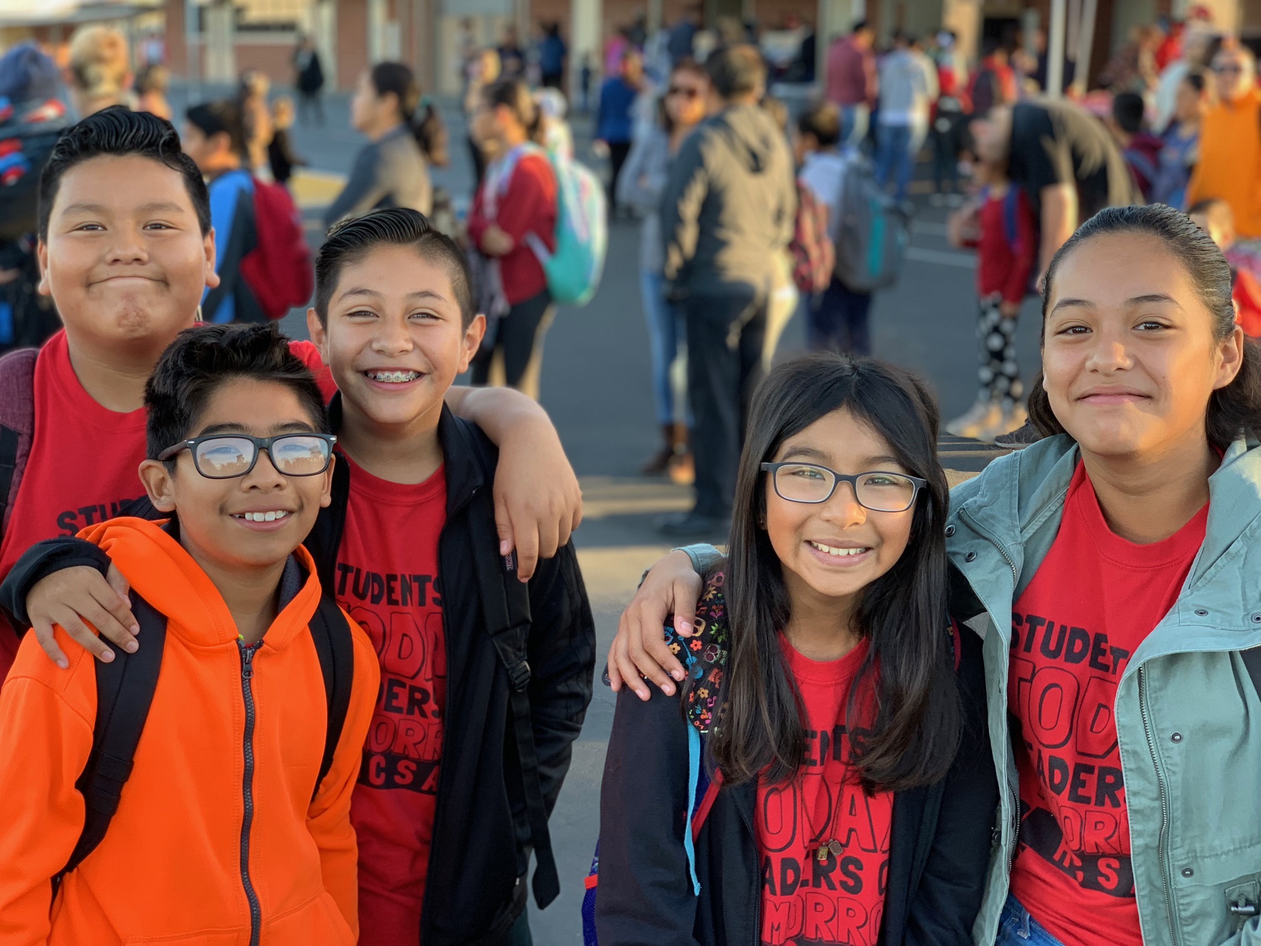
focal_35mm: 52
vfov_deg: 28.0
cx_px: 630
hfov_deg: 36.8
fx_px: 1894
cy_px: 473
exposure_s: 1/122
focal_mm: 6
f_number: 2.4
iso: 50
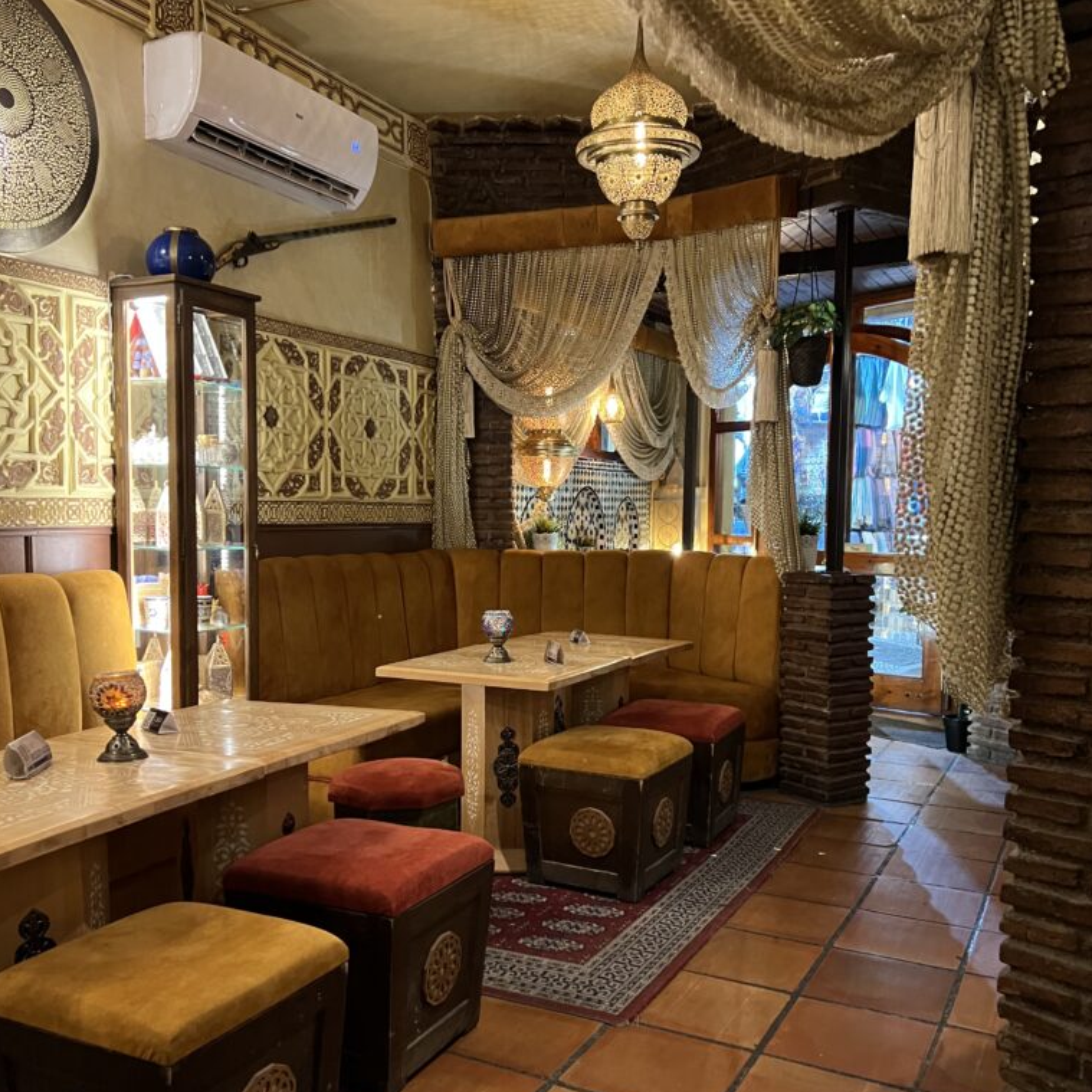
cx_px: 545
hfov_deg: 52.5
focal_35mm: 31
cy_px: 596
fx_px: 1106
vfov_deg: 52.5
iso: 500
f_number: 1.5
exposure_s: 1/33
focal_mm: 5.7
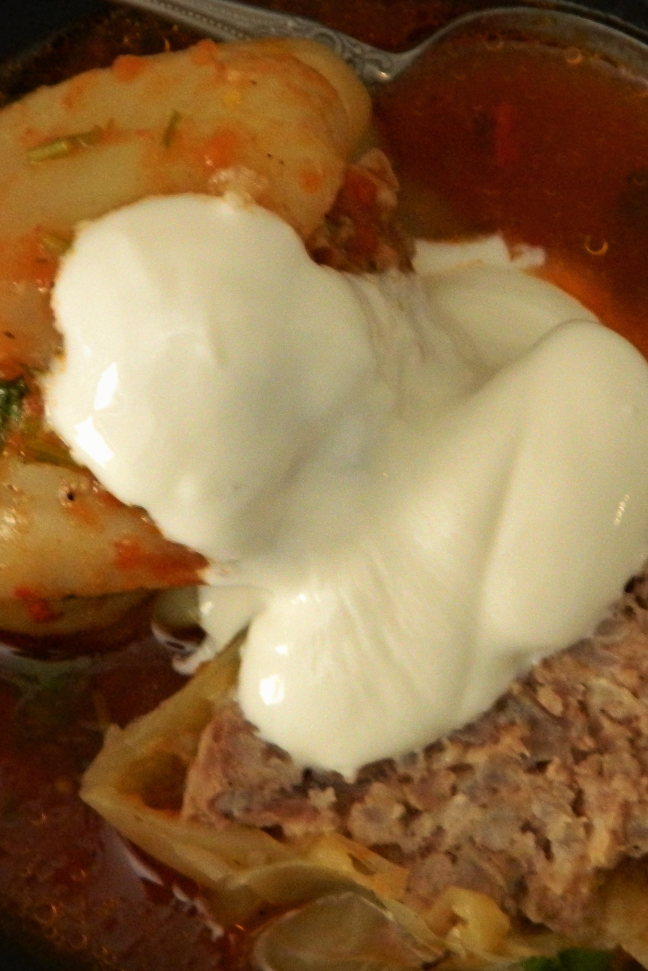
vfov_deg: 26.3
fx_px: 2078
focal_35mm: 77
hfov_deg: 17.7
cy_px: 519
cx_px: 310
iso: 400
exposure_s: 1/13
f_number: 3.3
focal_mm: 6.2
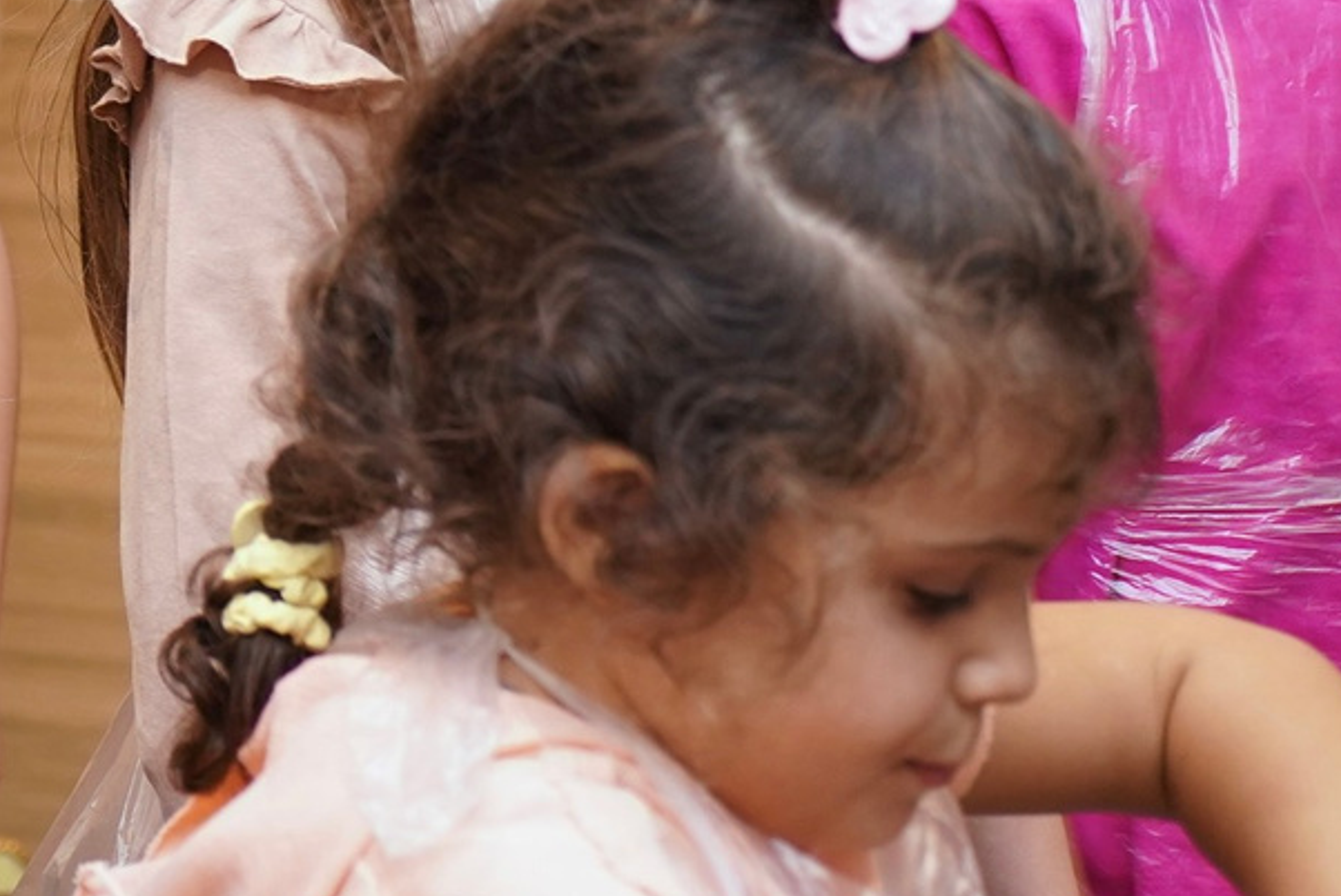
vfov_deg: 11.0
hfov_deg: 15.0
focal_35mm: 119
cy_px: -505
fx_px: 4435
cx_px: -1071
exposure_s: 1/60
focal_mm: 28
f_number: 2.8
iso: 500
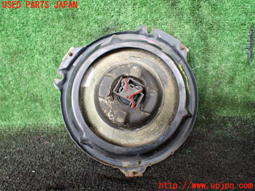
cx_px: 128
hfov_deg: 60.0
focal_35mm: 30
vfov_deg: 46.8
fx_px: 221
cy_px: 96
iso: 640
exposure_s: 1/125
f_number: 2.3
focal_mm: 5.4
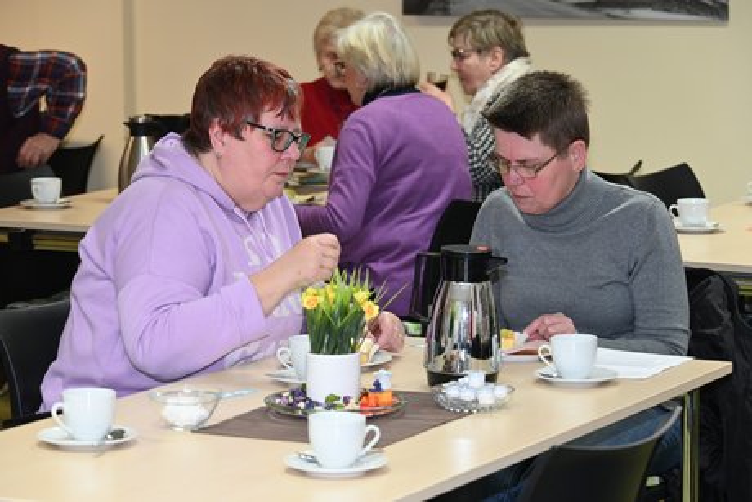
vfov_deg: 11.9
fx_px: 2403
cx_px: 376
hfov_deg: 17.8
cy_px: 251
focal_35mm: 115
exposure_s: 1/60
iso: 1800
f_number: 6.7
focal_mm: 115
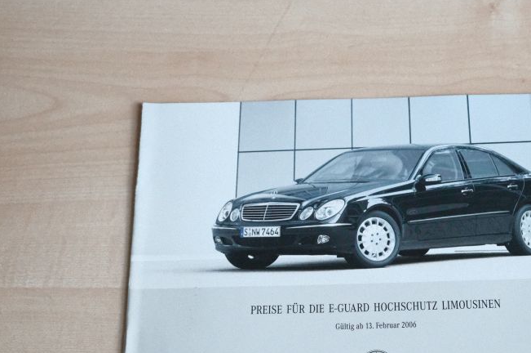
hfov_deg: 34.0
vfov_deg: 23.1
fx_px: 854
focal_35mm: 58
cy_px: 265
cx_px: 376
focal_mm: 25.4
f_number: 5.6
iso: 6400
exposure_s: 1/500
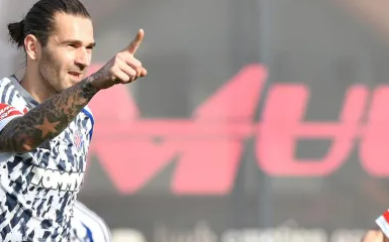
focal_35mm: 564
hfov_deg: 3.7
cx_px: 201
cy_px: 211
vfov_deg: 2.3
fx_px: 5975
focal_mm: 280
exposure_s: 1/1600
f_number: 5
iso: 320
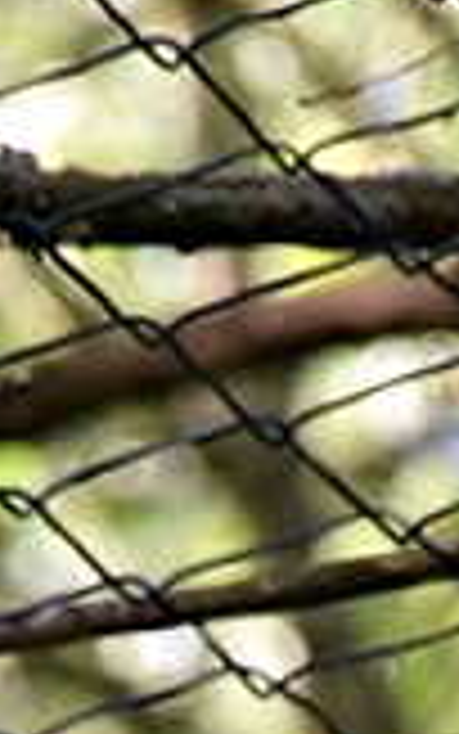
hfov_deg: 1.0
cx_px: -148
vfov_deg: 1.6
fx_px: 26956
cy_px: 1259
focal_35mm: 1348
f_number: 5.6
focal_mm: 140
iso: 720
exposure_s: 1/250
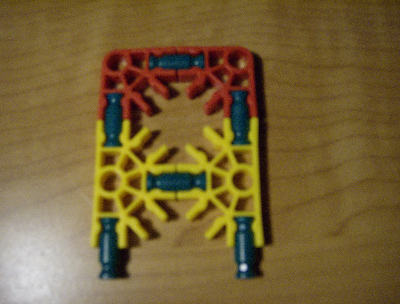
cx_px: 200
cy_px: 152
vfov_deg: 40.0
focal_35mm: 36
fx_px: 418
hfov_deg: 51.1
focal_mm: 6
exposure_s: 1/64
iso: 189
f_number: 2.8
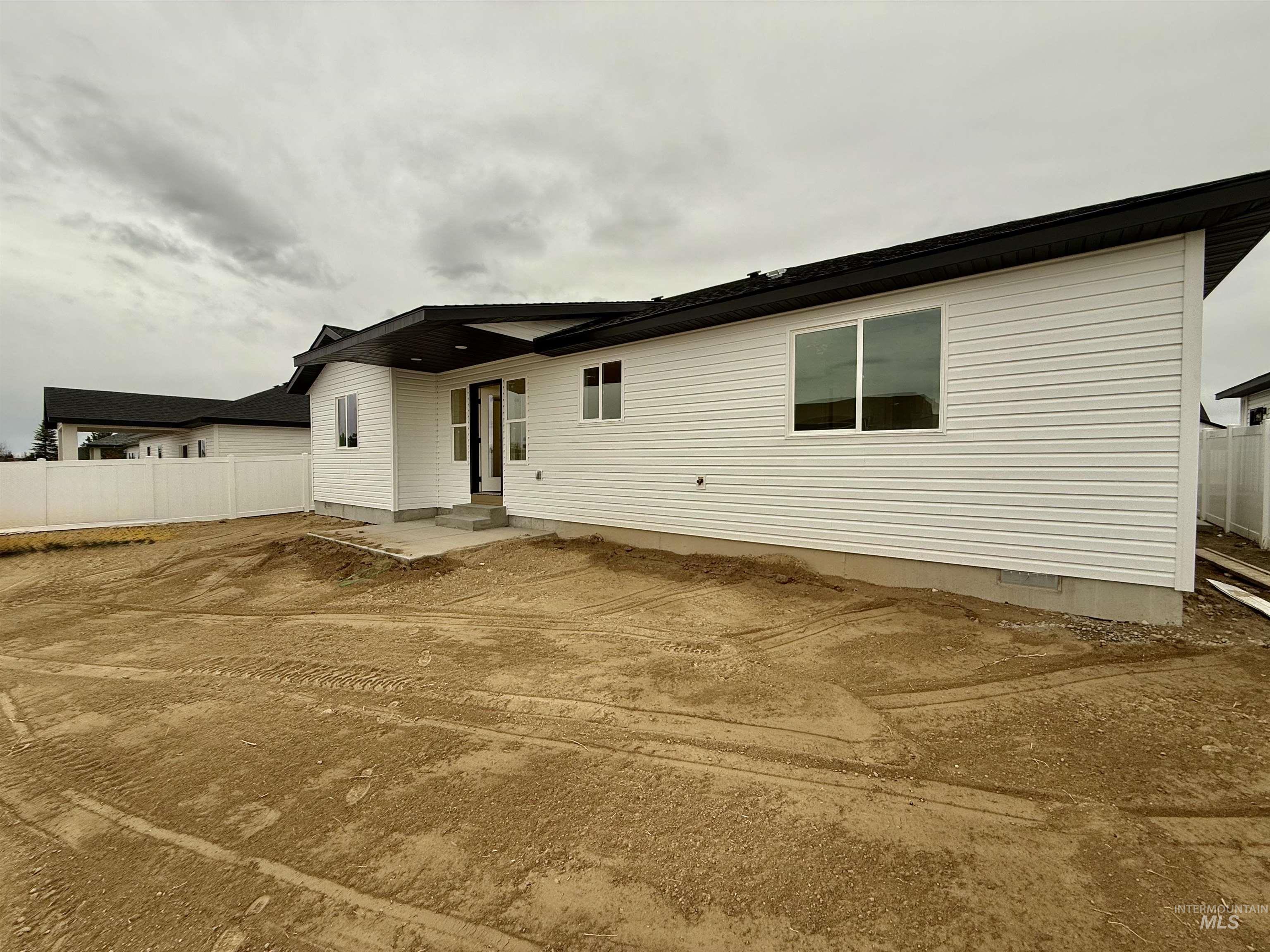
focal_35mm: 14
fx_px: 514
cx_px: 635
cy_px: 476
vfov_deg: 85.7
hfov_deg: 102.1
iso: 50
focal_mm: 2.22
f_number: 2.2
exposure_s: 1/240
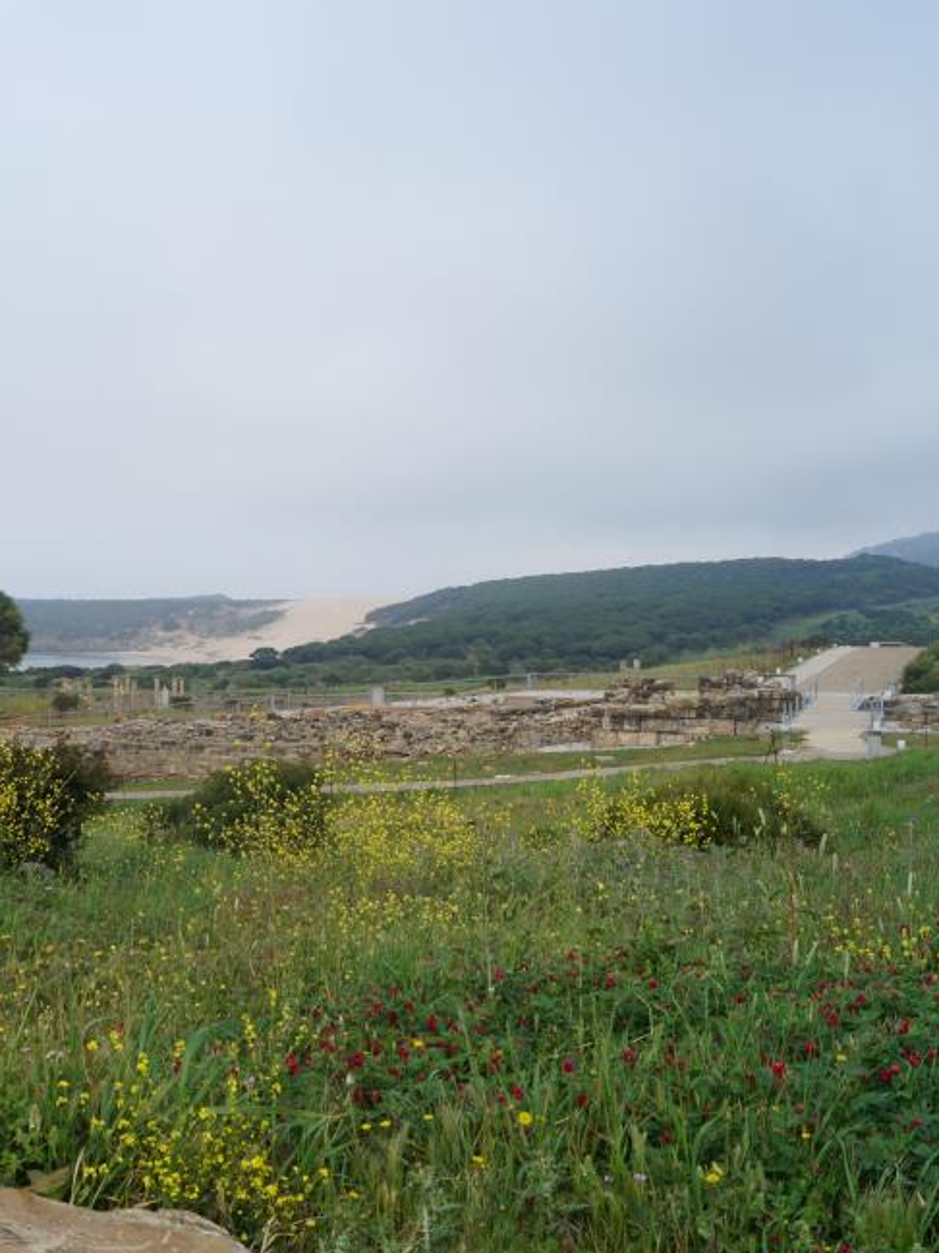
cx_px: 216
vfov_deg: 45.8
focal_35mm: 41
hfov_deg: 34.3
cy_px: 626
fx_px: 1483
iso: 100
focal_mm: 18
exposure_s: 1/125
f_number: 9
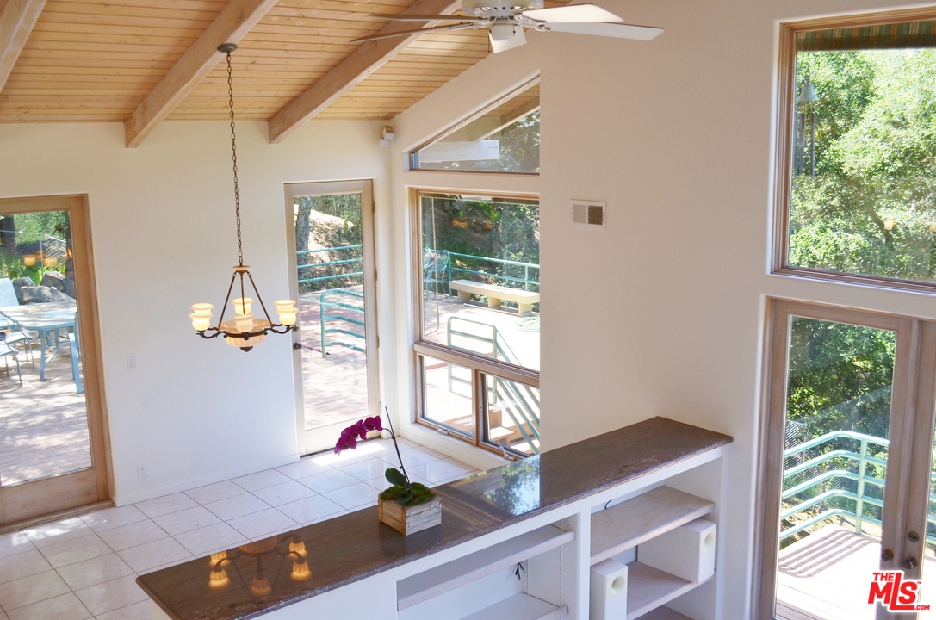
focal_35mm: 36
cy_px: 310
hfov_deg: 53.2
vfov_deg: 36.7
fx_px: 934
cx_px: 468
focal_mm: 24
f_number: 5.6
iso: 220
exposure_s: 1/125
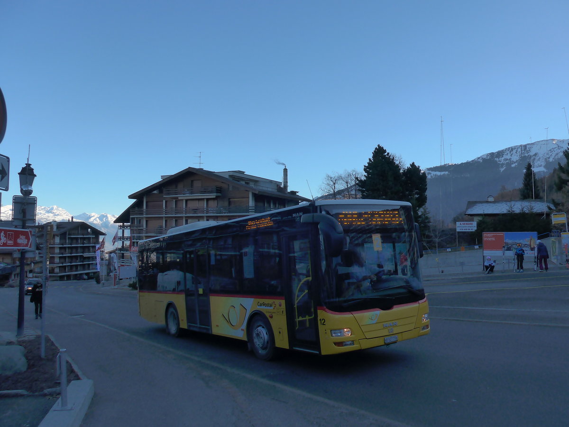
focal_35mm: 29
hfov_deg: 61.7
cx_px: 284
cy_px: 214
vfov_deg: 48.2
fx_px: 477
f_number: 3.5
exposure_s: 1/800
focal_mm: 6
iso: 160
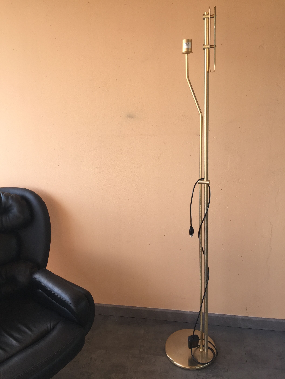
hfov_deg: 48.2
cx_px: 142
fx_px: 318
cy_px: 190
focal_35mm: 29
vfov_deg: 61.7
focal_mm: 4.15
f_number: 2.2
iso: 32
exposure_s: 1/172
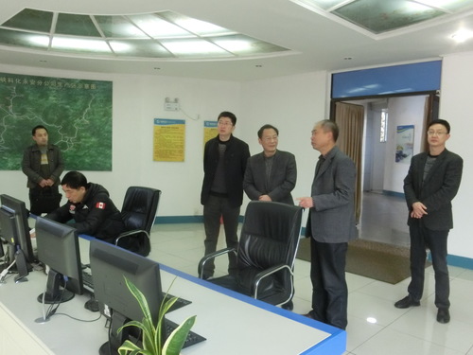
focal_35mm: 29
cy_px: 178
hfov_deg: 61.7
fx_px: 396
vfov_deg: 48.2
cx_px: 236
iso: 800
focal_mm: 5.2
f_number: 7.4
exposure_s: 1/13
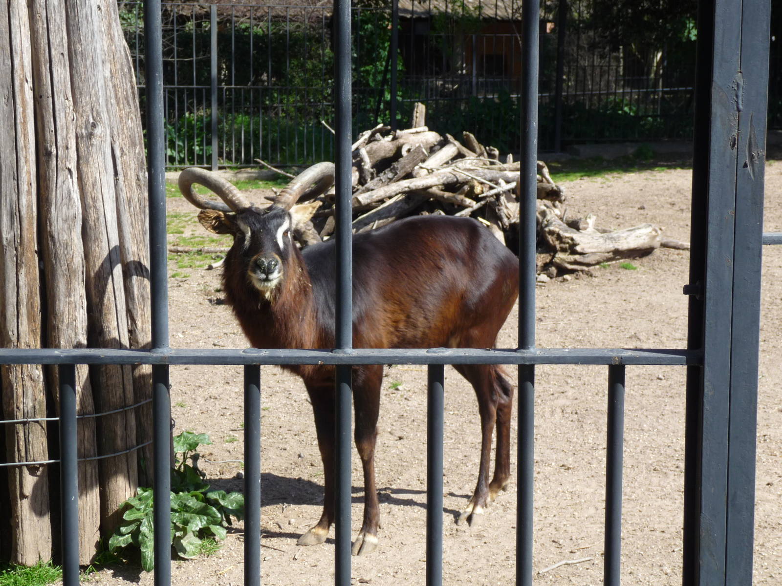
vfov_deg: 21.9
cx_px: 391
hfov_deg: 29.0
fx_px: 1514
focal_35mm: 67
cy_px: 293
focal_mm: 11.3
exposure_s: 1/320
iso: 100
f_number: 4.5
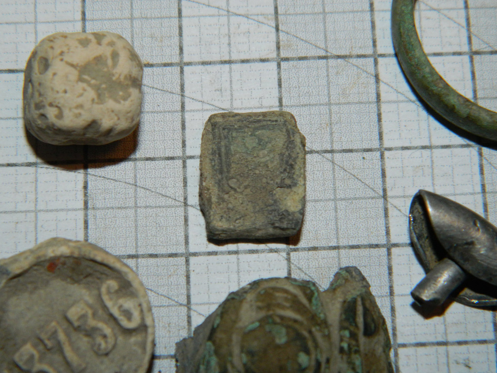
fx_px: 1221
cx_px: 250
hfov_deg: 23.0
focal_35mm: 85
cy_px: 187
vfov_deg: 17.4
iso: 200
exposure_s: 1/50
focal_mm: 15.1
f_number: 11.9
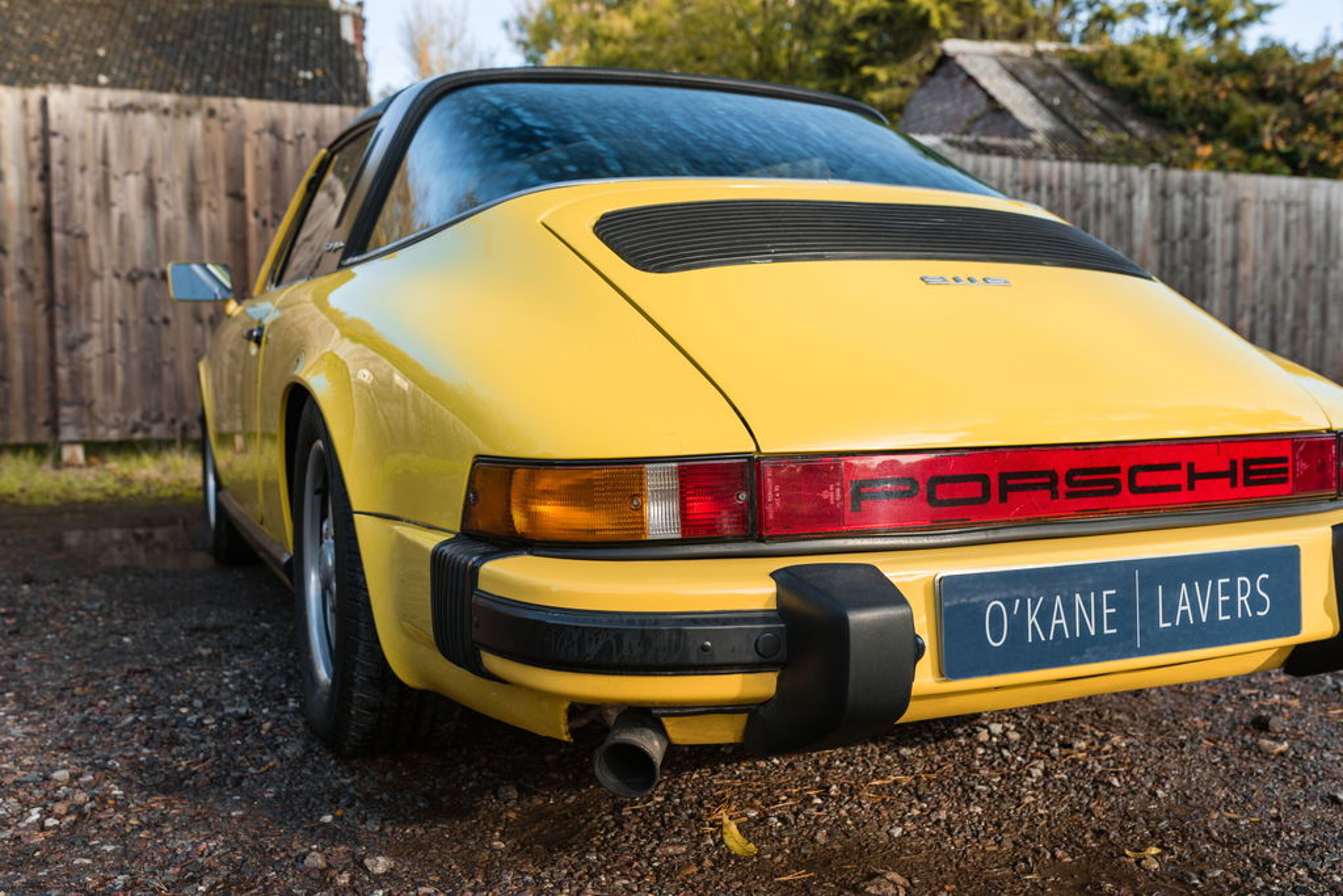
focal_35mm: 35
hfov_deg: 54.4
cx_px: 672
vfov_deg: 37.9
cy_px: 448
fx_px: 1306
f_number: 5.6
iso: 200
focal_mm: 35
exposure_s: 1/160
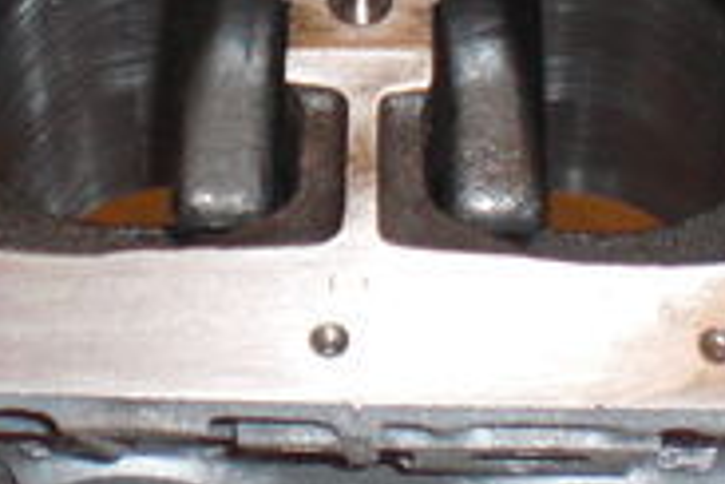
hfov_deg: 14.8
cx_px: 242
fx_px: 2779
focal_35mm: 138
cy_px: -325
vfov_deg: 9.5
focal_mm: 6.3
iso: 200
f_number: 3.1
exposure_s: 1/60
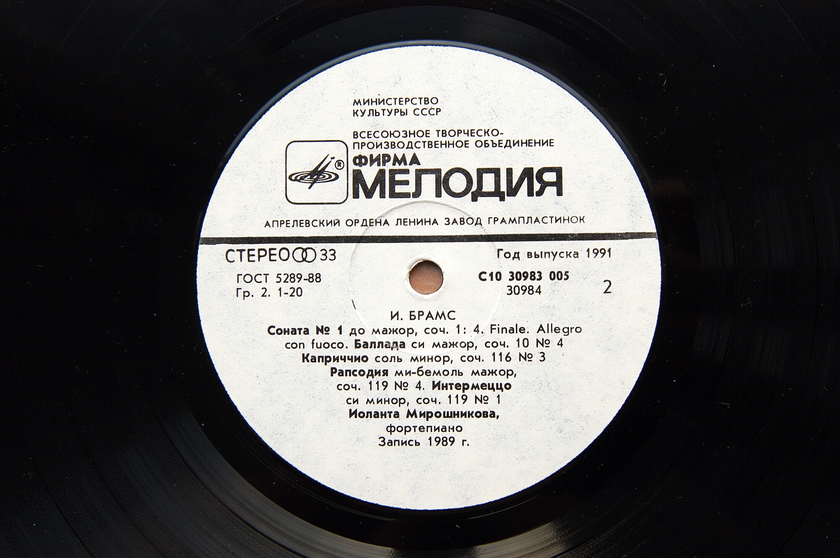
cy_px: 279
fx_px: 1224
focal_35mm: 52
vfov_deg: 25.7
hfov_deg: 37.9
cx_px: 420
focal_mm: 35
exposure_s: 1/125
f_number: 5.6
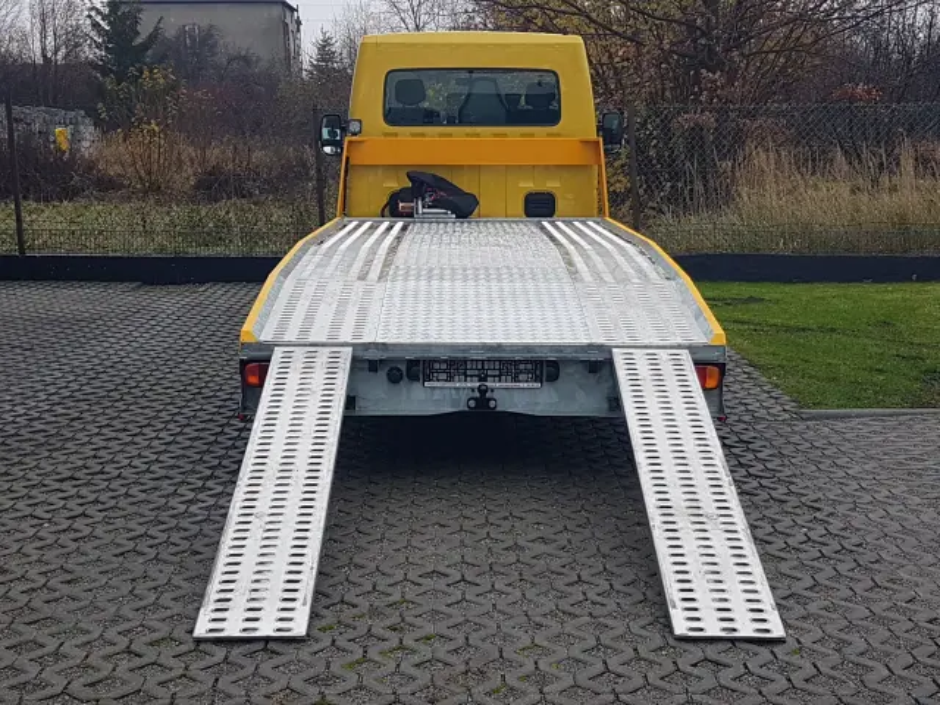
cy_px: 352
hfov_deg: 67.3
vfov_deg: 53.1
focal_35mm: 26
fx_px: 706
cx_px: 470
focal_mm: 4.2
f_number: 1.7
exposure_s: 1/384
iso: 40
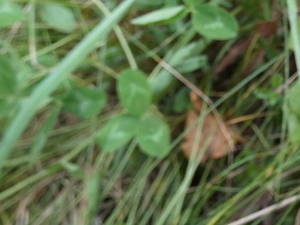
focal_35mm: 52
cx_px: 303
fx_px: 451
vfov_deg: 25.2
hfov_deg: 33.5
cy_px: -47
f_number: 2.8
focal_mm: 3.6
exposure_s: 1/60
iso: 250
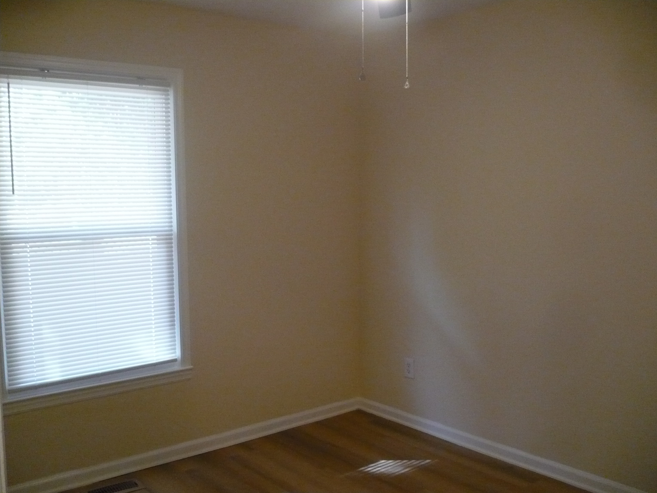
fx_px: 664
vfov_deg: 40.7
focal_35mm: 35
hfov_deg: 52.6
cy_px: 246
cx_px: 328
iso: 400
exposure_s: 1/40
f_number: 2.8
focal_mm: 5.8
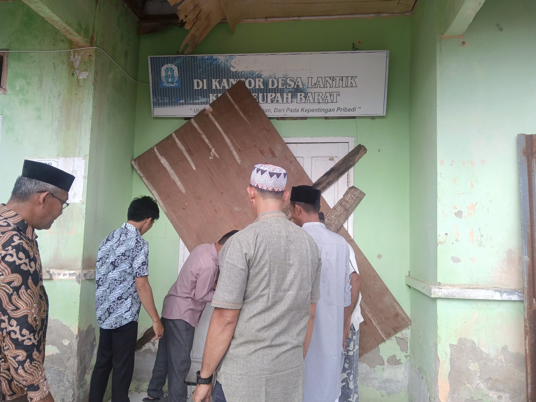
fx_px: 403
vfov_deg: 53.1
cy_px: 201
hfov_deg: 67.3
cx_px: 268
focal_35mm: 26
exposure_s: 1/100
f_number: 1.8
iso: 25
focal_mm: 3.98
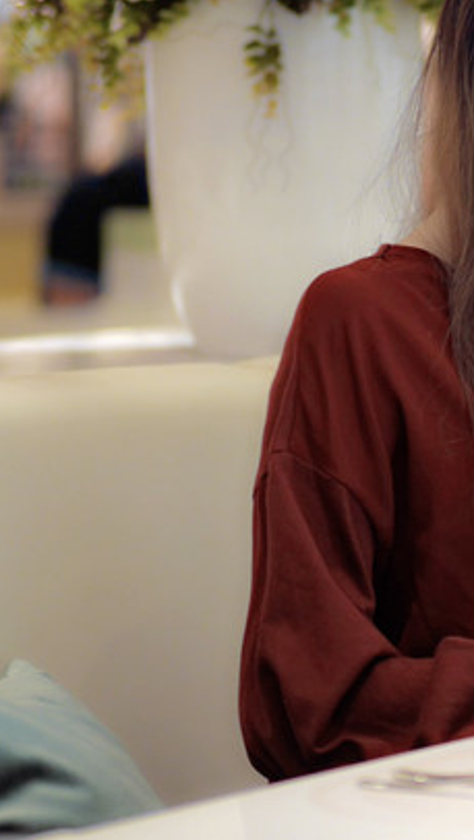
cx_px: 613
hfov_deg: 5.9
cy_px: 388
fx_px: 4571
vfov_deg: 10.5
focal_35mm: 205
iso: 200
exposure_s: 1/250
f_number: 1.2
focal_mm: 45
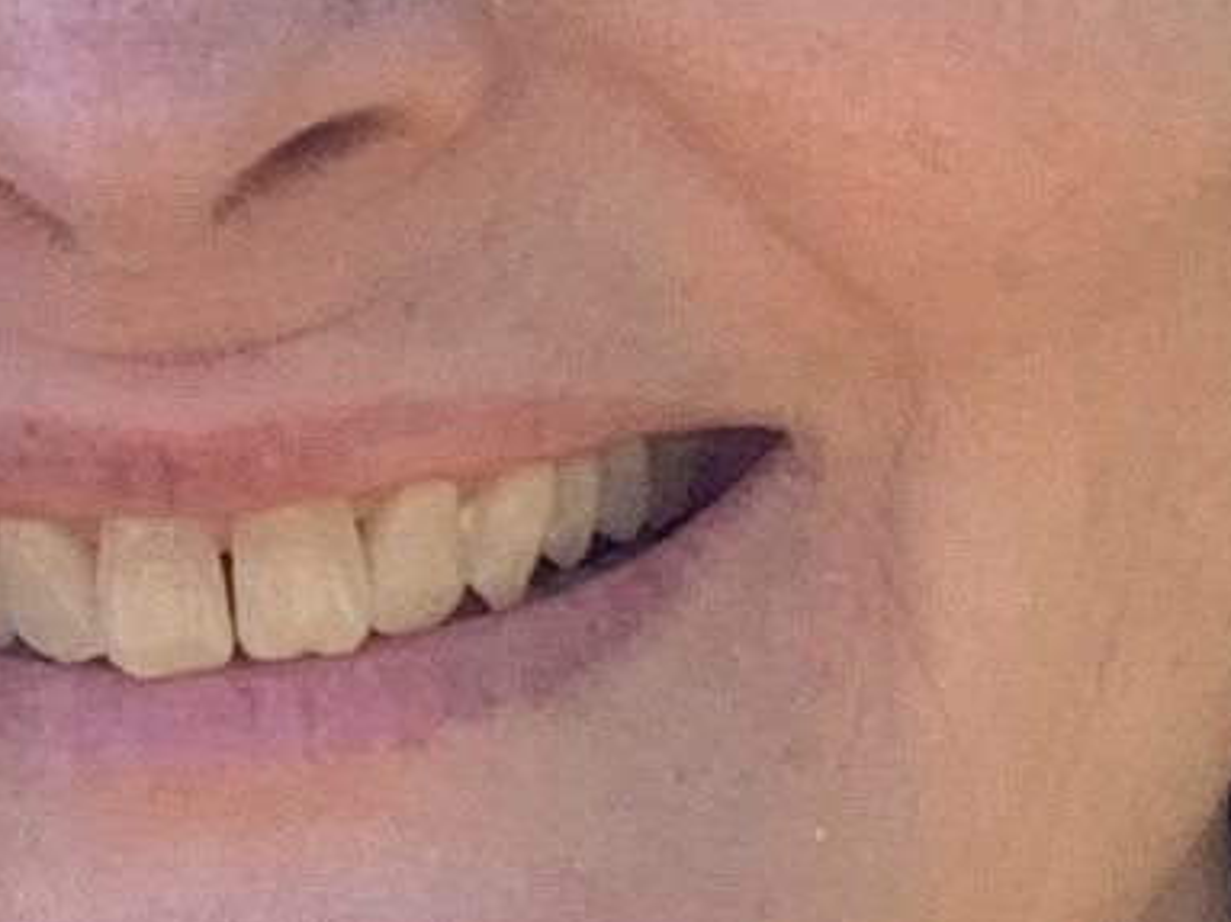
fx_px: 4622
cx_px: 151
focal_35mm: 130
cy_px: -138
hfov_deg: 15.0
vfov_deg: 11.2
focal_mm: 2.87
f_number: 2.2
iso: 16
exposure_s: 1/227
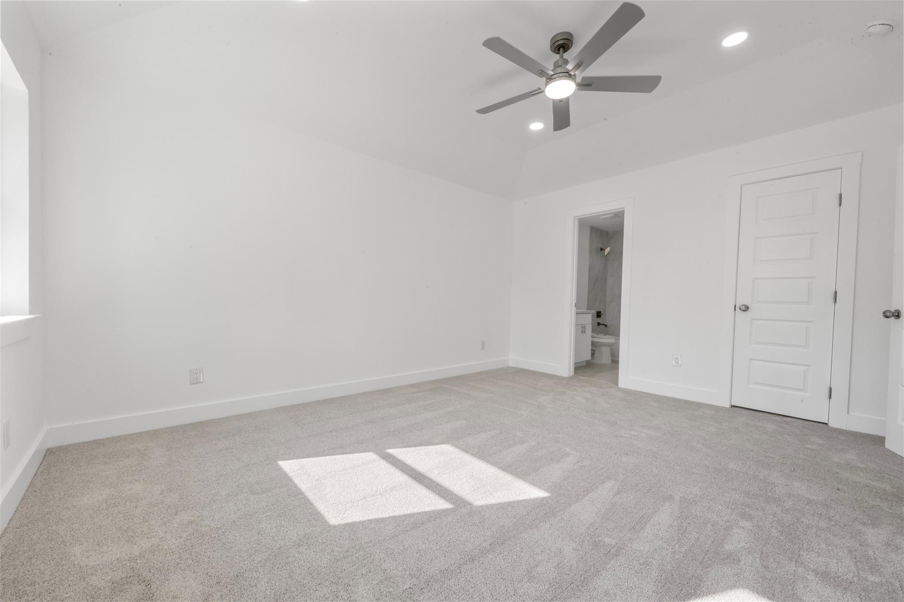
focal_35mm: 14
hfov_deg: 104.3
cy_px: 301
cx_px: 452
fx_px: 352
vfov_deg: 81.2
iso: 250
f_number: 9
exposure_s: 1/3
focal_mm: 14
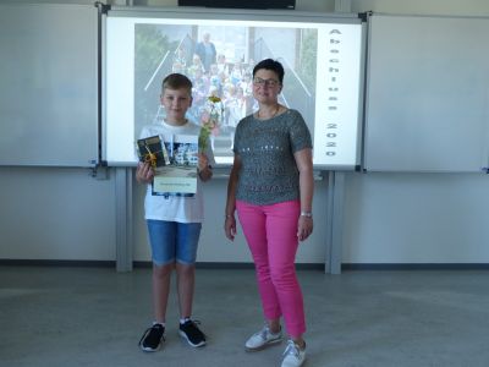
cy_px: 184
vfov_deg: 39.7
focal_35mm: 36
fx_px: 509
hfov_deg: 51.4
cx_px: 244
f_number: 2.8
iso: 250
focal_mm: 6.4
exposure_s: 1/60
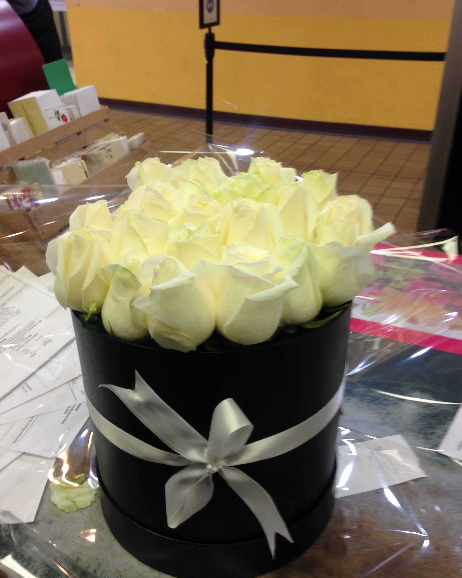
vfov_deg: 51.5
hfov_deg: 42.2
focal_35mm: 35
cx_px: 231
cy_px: 296
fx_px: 598
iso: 50
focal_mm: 4.12
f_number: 2.4
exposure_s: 1/24
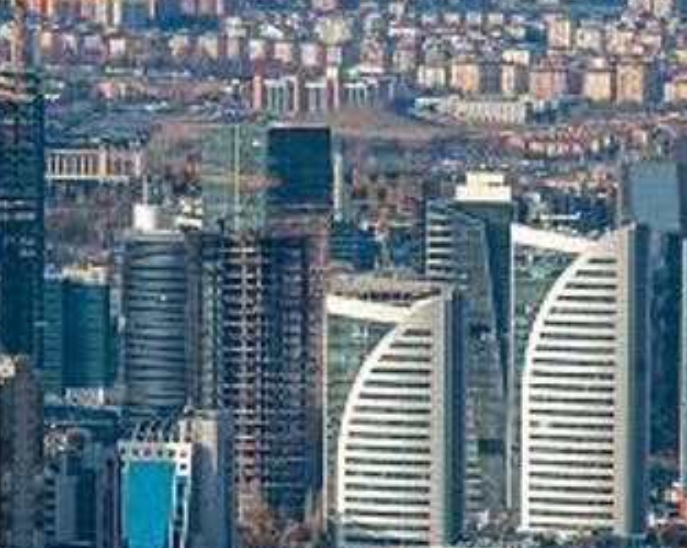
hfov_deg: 2.5
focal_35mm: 764
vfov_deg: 2.0
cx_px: 169
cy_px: 358
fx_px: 15524
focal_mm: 300
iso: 200
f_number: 8
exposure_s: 1/500
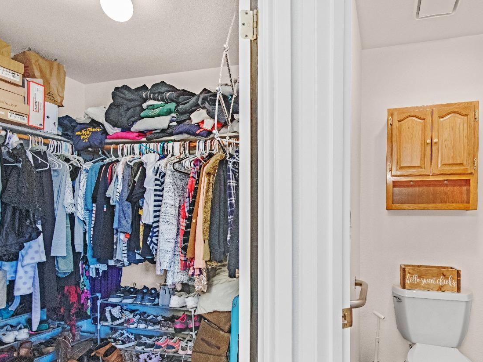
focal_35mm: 21
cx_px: 306
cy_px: 219
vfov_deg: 62.8
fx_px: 293
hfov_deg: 77.4
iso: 400
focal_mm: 16
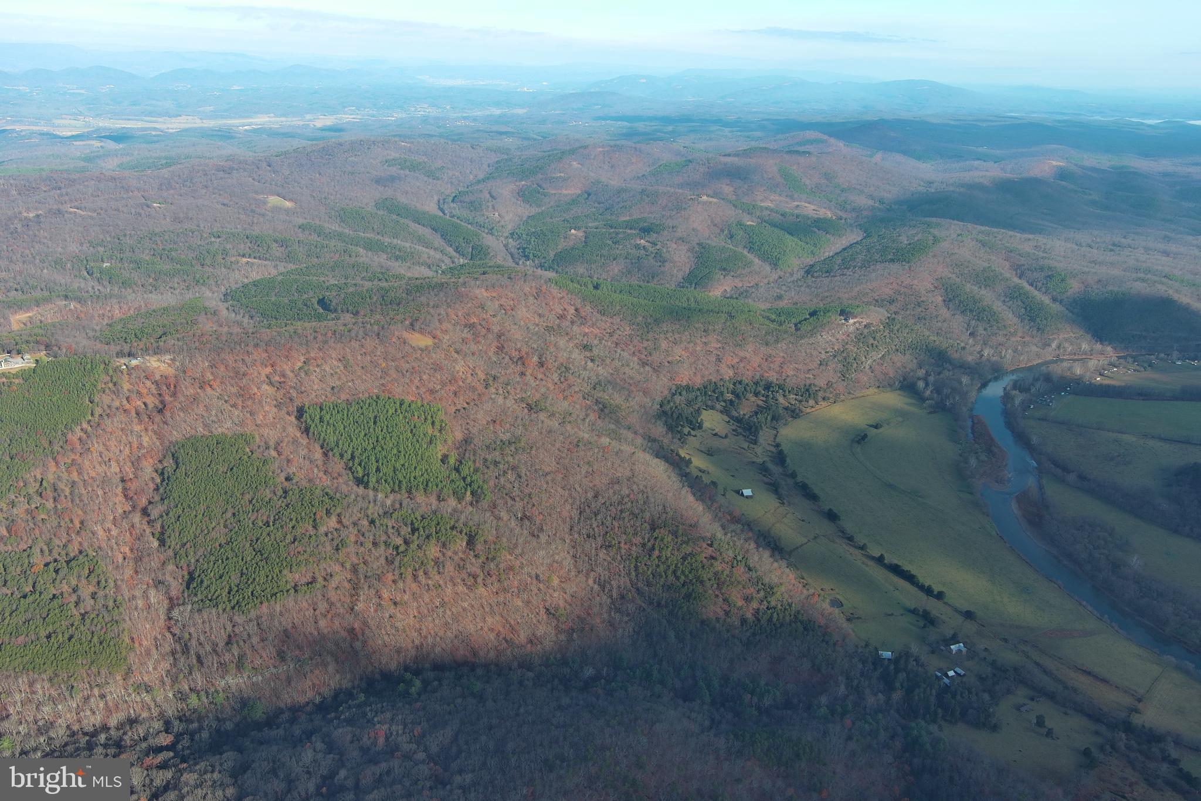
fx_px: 967
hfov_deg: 63.7
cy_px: 400
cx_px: 600
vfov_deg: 45.0
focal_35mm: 29
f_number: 2.8
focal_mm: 10.57
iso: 100
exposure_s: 1/650
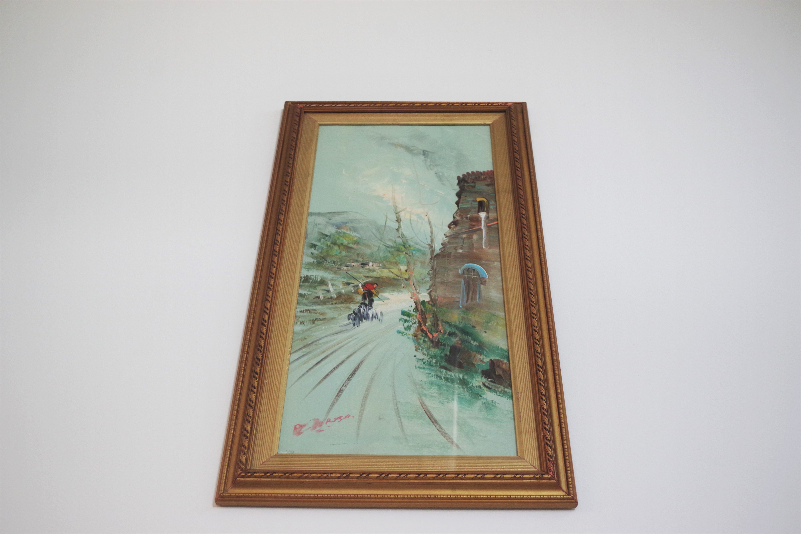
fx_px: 934
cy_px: 267
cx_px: 400
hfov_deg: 46.4
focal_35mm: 42
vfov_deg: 31.9
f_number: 4
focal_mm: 28.13
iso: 800
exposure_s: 1/125
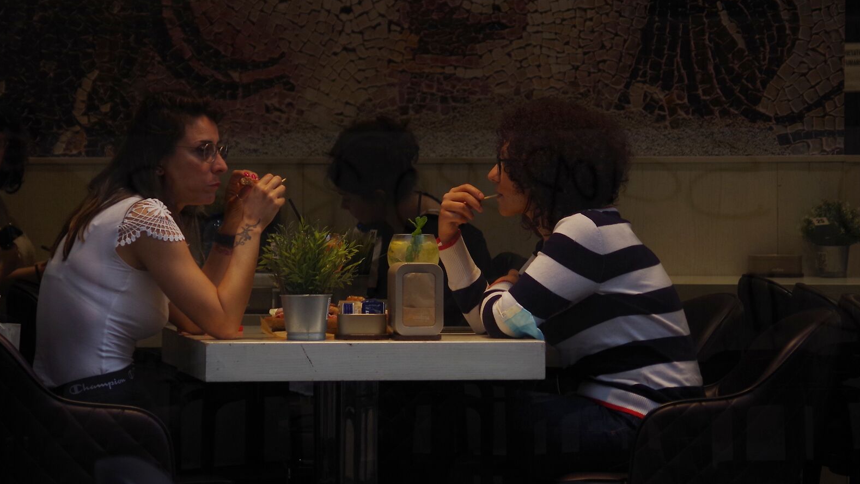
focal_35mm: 251
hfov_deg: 8.6
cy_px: 146
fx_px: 5719
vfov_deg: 4.8
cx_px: 480
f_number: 4.5
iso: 200
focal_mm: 105
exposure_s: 1/100
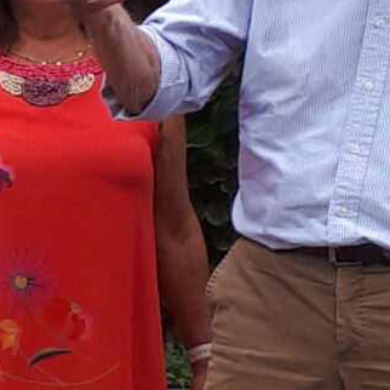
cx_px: -268
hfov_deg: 16.0
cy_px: 161
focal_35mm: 95
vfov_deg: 18.3
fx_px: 1211
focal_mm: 3.6
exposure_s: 1/328
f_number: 1.9
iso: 40
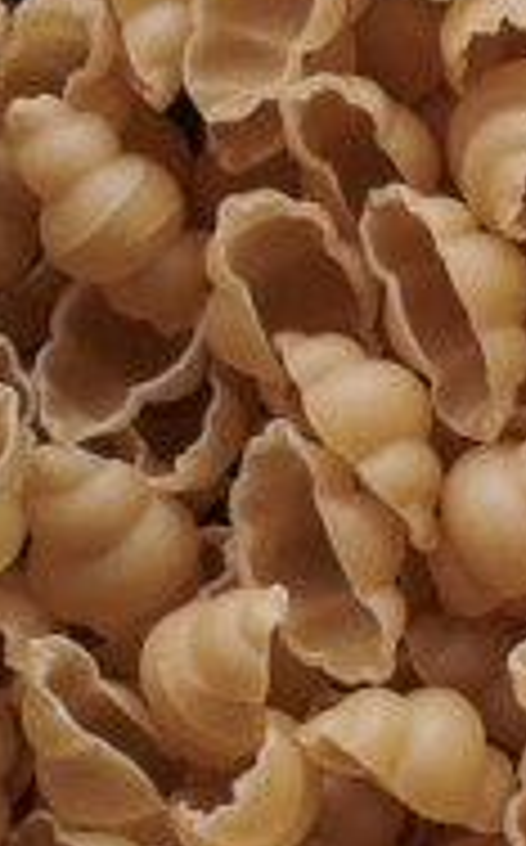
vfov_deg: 9.7
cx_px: 1780
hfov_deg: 5.5
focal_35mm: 217
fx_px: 4992
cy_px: 410
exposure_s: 1/100
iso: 160
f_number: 8
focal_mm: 50
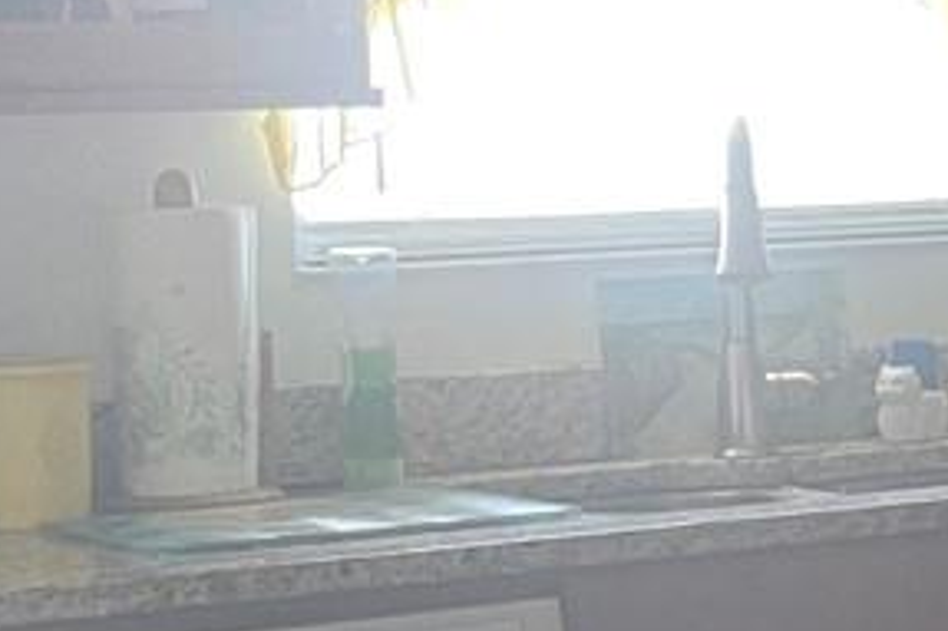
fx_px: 3974
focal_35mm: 151
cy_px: 486
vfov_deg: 9.1
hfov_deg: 12.1
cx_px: 1876
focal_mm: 4.2
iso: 125
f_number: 1.6
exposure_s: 1/65
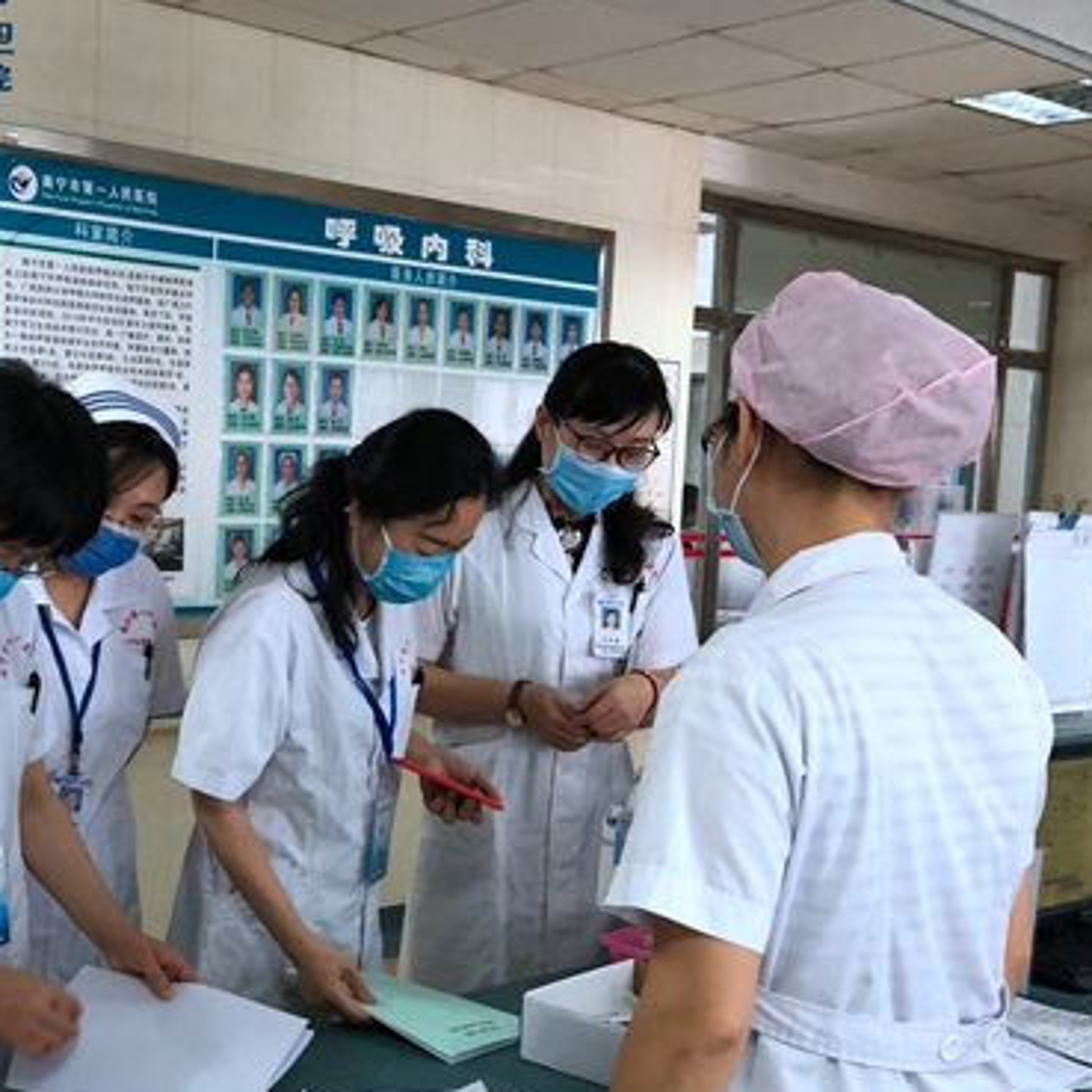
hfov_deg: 34.8
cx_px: 201
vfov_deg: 35.8
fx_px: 1677
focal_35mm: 47
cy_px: 700
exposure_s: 1/15
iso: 50
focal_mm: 3.99
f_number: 1.8
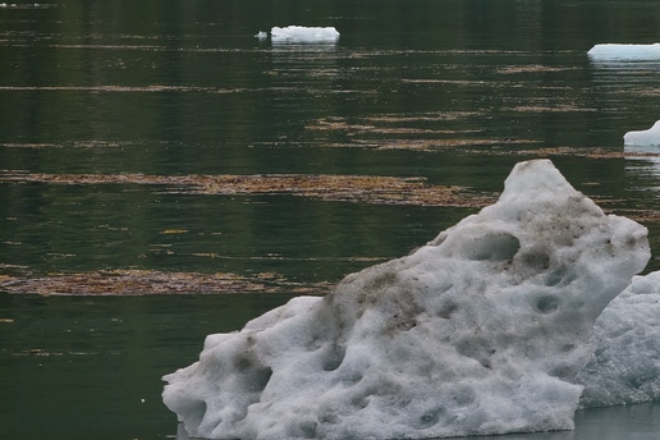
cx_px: 700
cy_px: 248
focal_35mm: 335
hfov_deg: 6.1
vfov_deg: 4.1
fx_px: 6141
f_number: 7.1
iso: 100
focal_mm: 135
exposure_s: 1/320
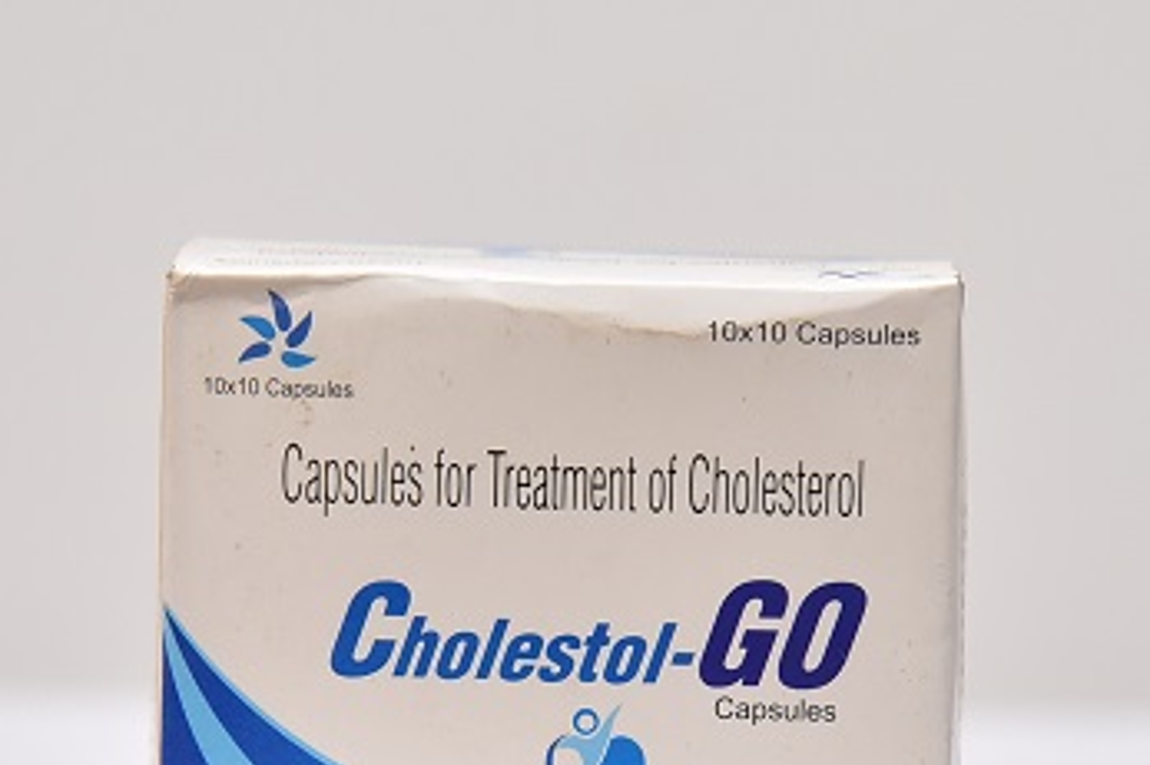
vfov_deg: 9.5
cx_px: 577
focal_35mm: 144
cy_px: 633
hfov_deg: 14.3
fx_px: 4598
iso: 1600
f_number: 4.5
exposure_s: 1/125
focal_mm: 95
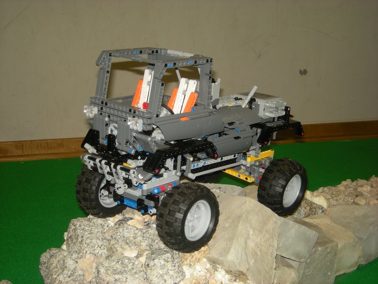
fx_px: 666
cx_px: 189
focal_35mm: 61
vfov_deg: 24.0
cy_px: 142
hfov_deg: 31.7
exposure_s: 1/30
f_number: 3.5
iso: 64
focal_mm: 9.9
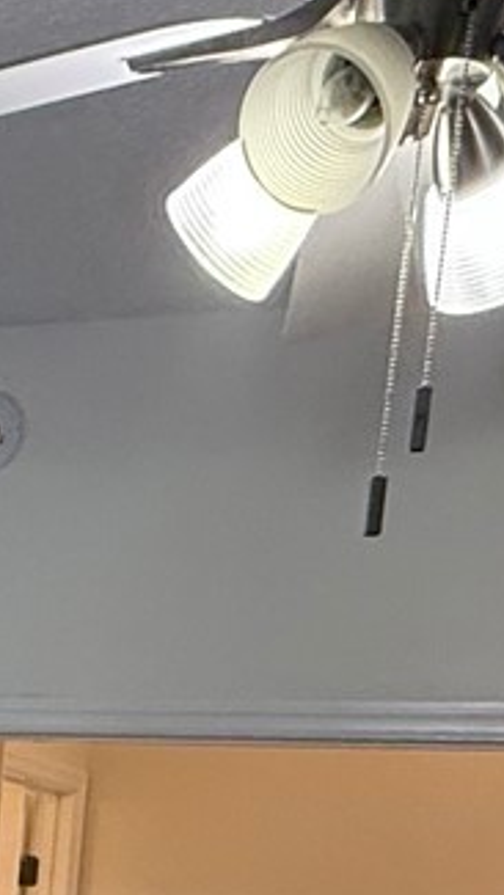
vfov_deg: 23.7
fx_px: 1780
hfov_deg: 14.8
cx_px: -275
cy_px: 1259
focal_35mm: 75
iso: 500
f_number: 2.2
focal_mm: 2.22
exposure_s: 1/120
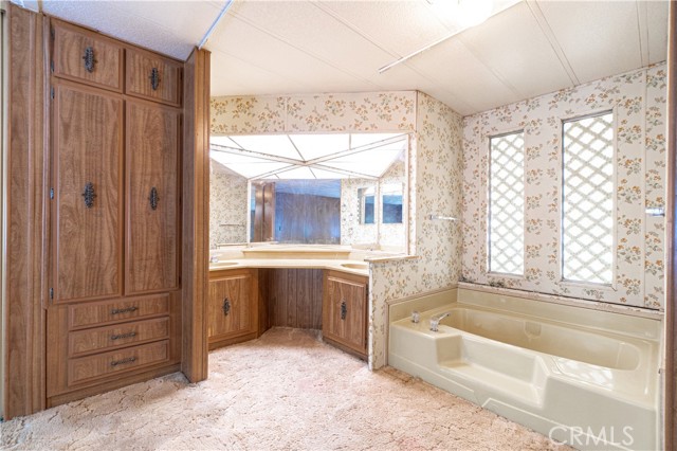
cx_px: 338
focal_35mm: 15
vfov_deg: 77.3
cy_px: 226
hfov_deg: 100.4
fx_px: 282
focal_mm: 10
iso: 640
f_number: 7.1
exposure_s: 1/2.5
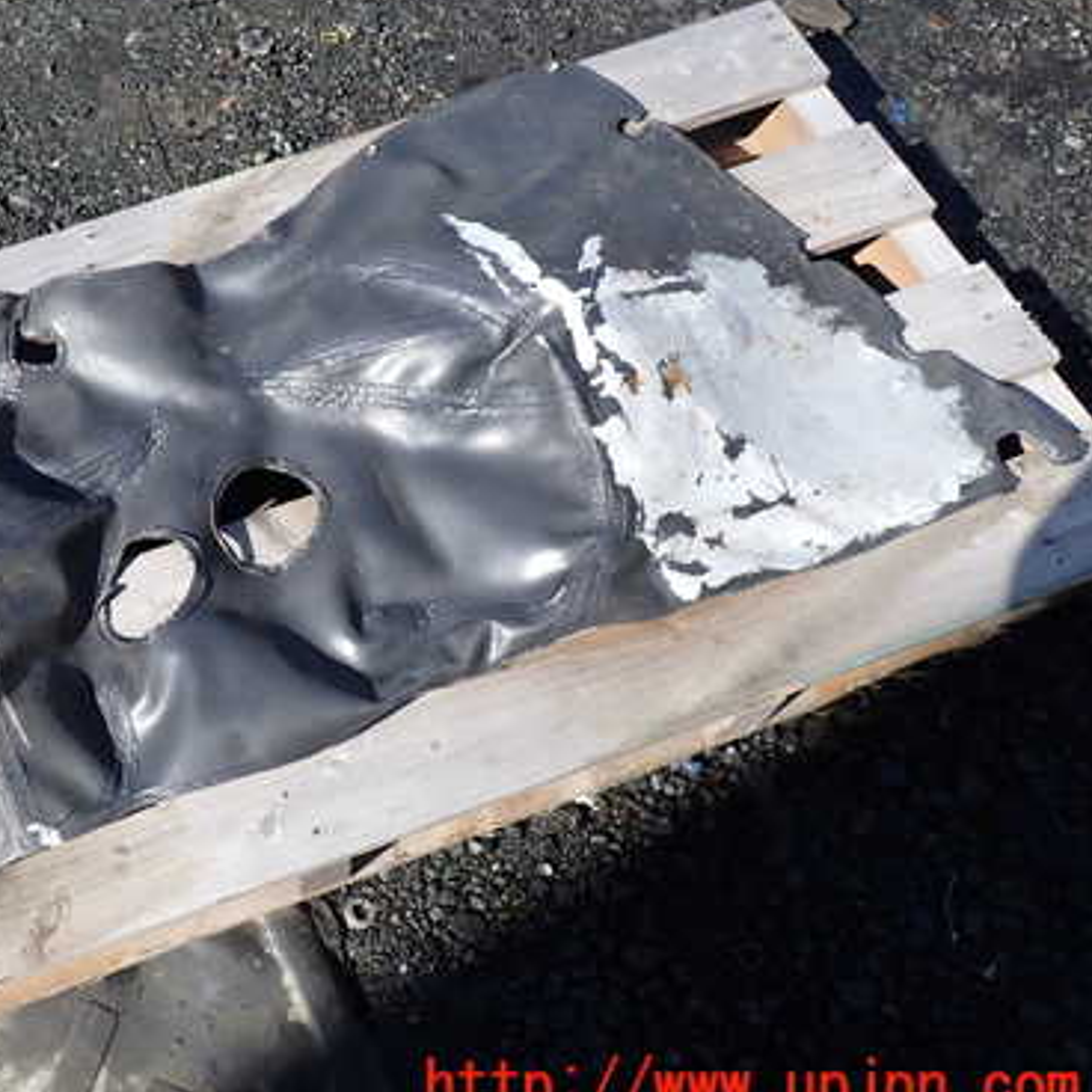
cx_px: 205
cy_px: 457
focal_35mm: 36
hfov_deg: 43.7
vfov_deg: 45.9
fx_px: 1285
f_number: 2.8
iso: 100
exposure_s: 1/1000
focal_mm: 4.5
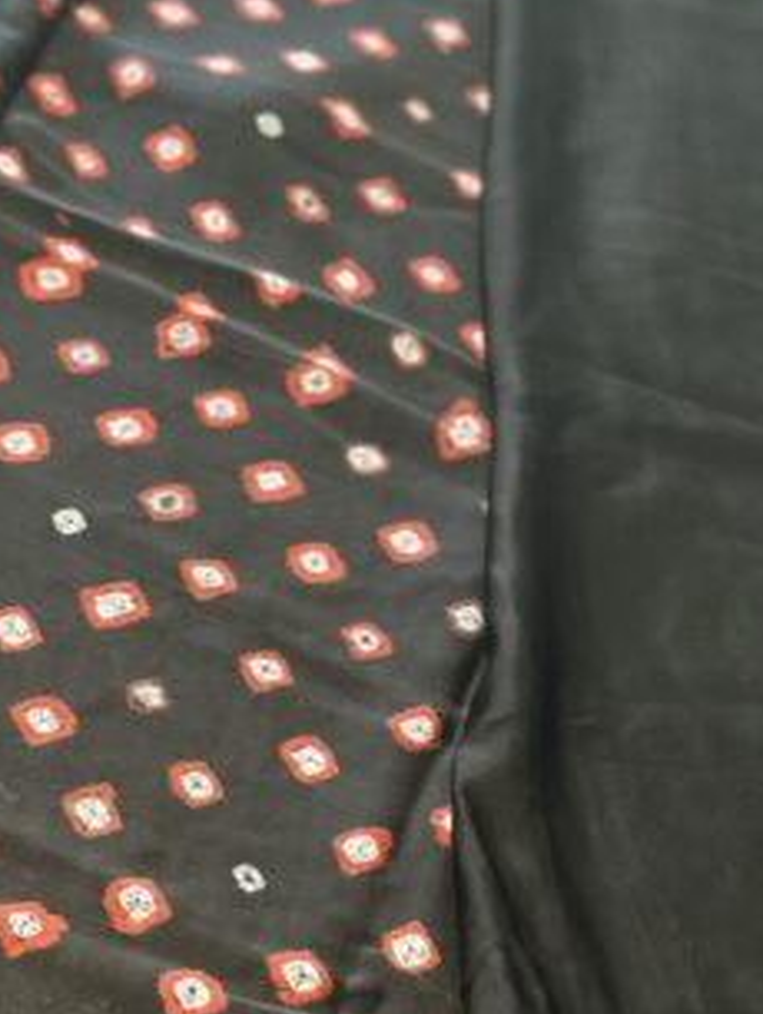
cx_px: 95
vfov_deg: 20.9
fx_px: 2729
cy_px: 784
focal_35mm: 93
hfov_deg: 15.7
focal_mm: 6.86
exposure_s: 1/40
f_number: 1.78
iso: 320
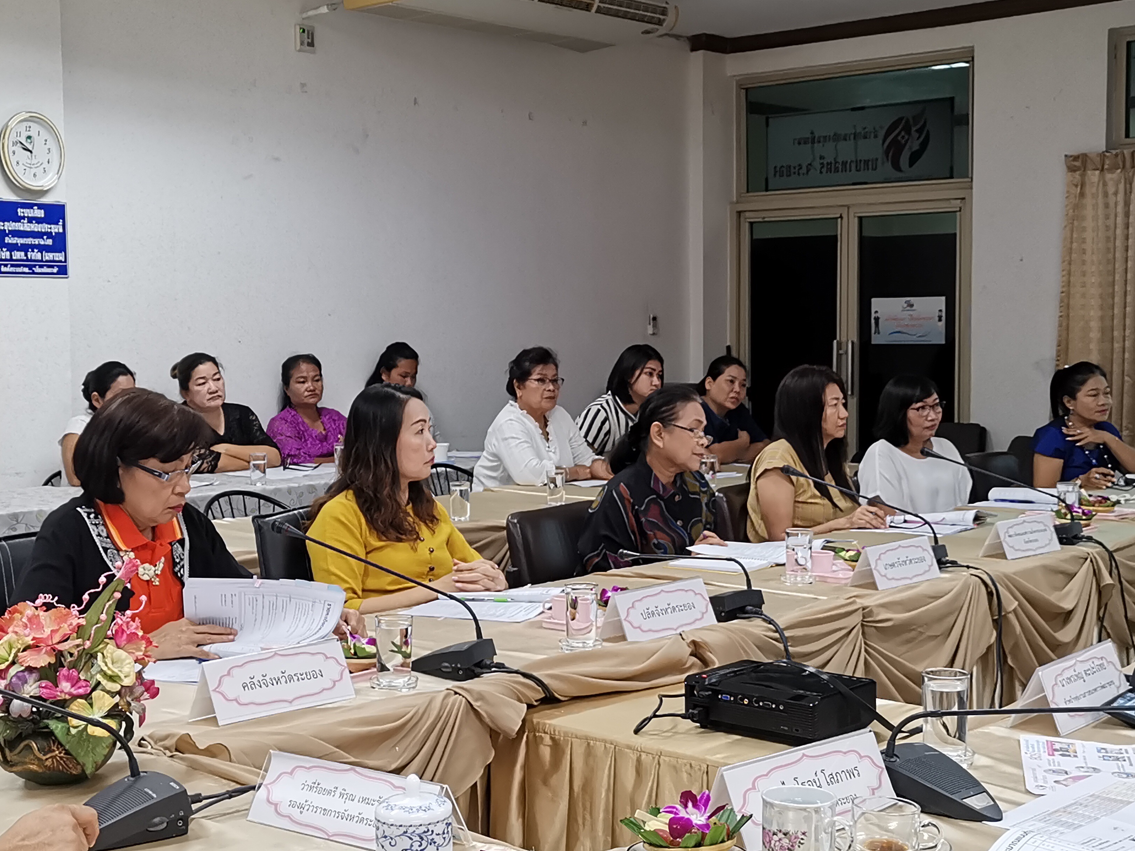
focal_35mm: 53
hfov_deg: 36.2
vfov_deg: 27.5
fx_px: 1738
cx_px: 544
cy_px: 427
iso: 250
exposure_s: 1/100
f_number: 1.8
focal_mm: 5.58
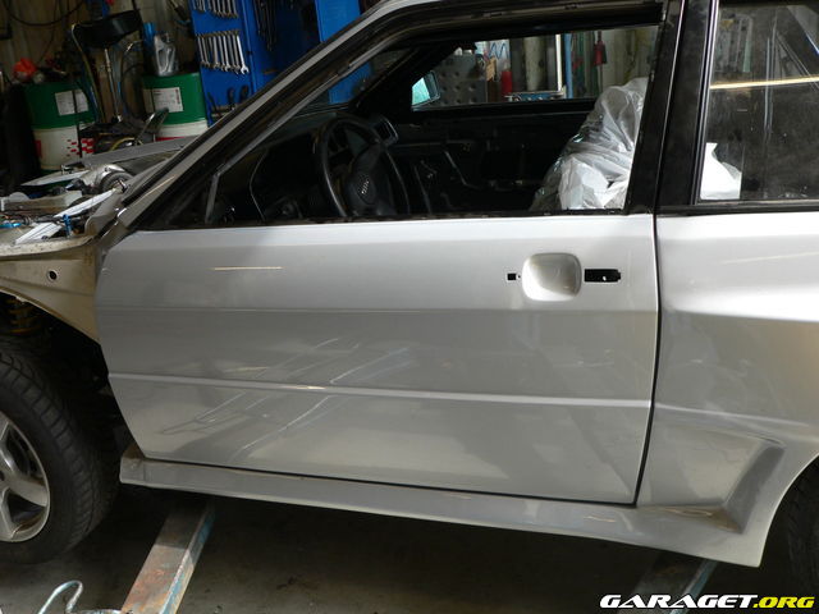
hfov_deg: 51.4
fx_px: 852
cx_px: 410
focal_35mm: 36
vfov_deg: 39.7
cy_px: 307
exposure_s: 1/60
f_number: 2.8
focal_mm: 6
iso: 100
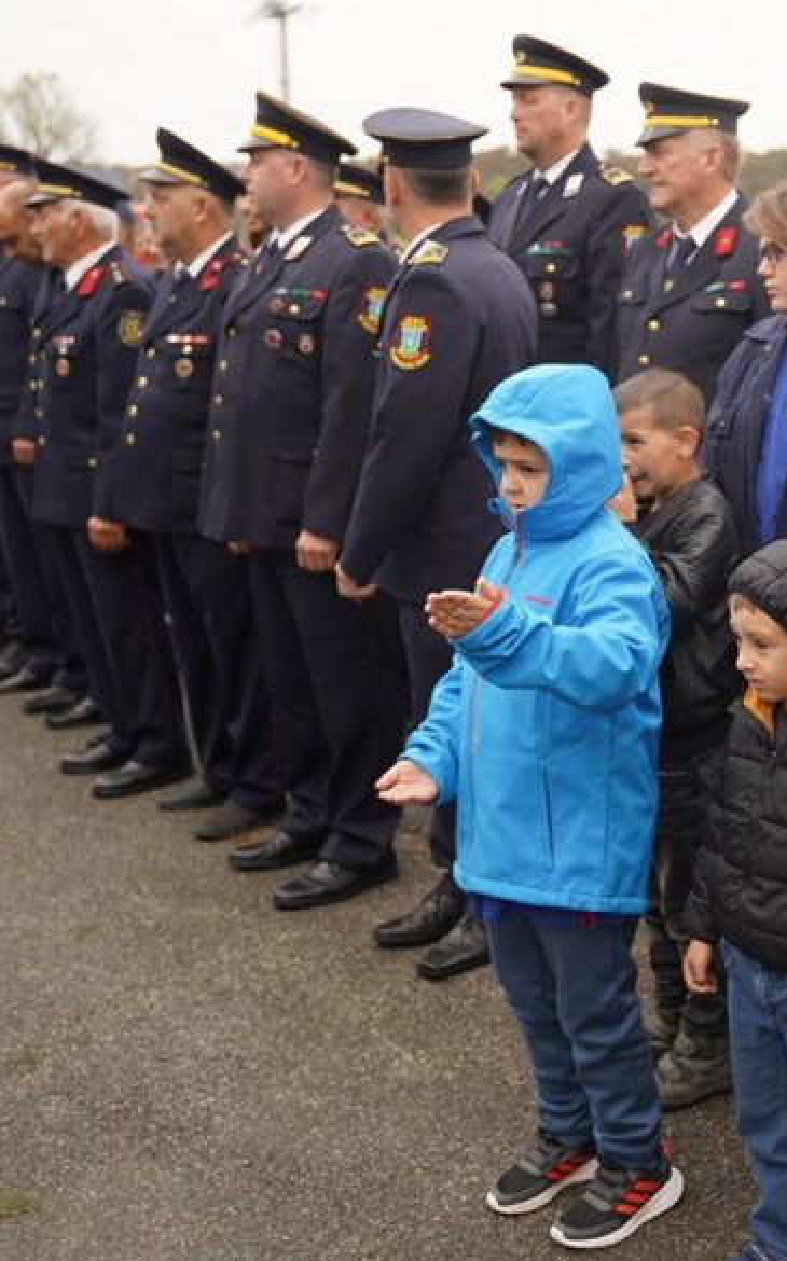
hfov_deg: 24.7
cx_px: 776
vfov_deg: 40.2
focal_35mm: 50
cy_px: 527
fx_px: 1718
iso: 100
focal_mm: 28
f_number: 2.8
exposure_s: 1/200
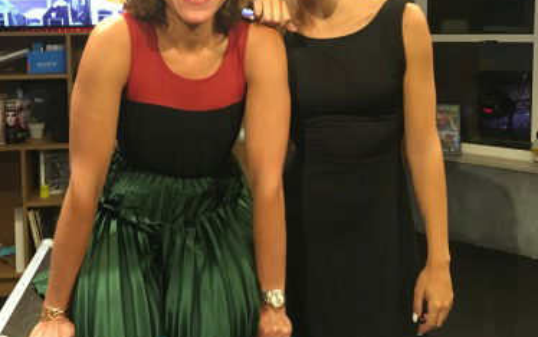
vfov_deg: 30.6
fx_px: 601
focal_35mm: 41
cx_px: 186
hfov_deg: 47.5
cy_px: 76
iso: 200
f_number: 2.2
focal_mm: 4.15
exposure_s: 1/25
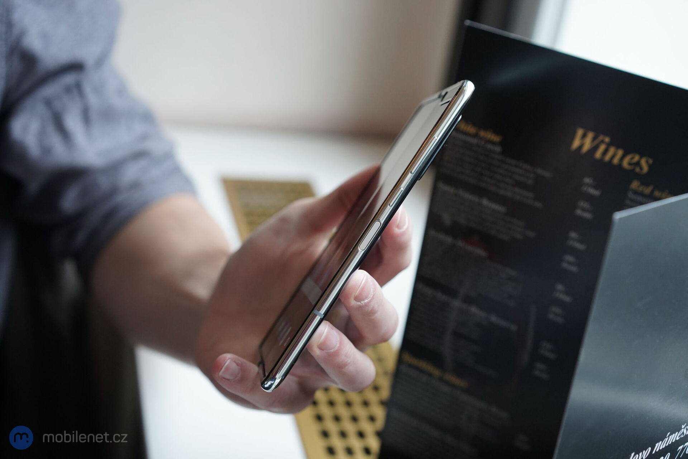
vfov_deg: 24.6
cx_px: 344
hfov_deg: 36.2
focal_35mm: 55
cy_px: 230
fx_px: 1051
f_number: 4.5
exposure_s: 1/250
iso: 2500
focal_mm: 55
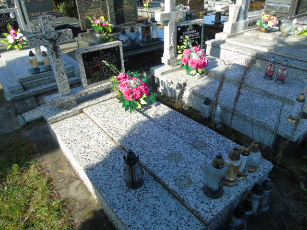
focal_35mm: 25
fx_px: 222
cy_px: 115
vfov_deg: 54.9
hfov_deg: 69.4
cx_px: 154
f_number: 3.4
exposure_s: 1/400
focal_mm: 4.4
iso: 80
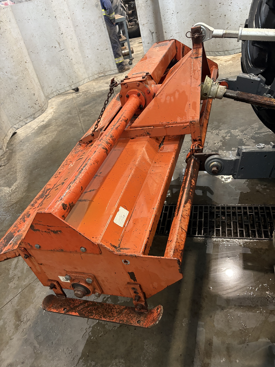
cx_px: 138
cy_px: 184
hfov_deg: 53.1
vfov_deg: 67.3
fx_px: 275
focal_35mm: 26
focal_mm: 5.96
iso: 320
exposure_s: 1/60
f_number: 1.6
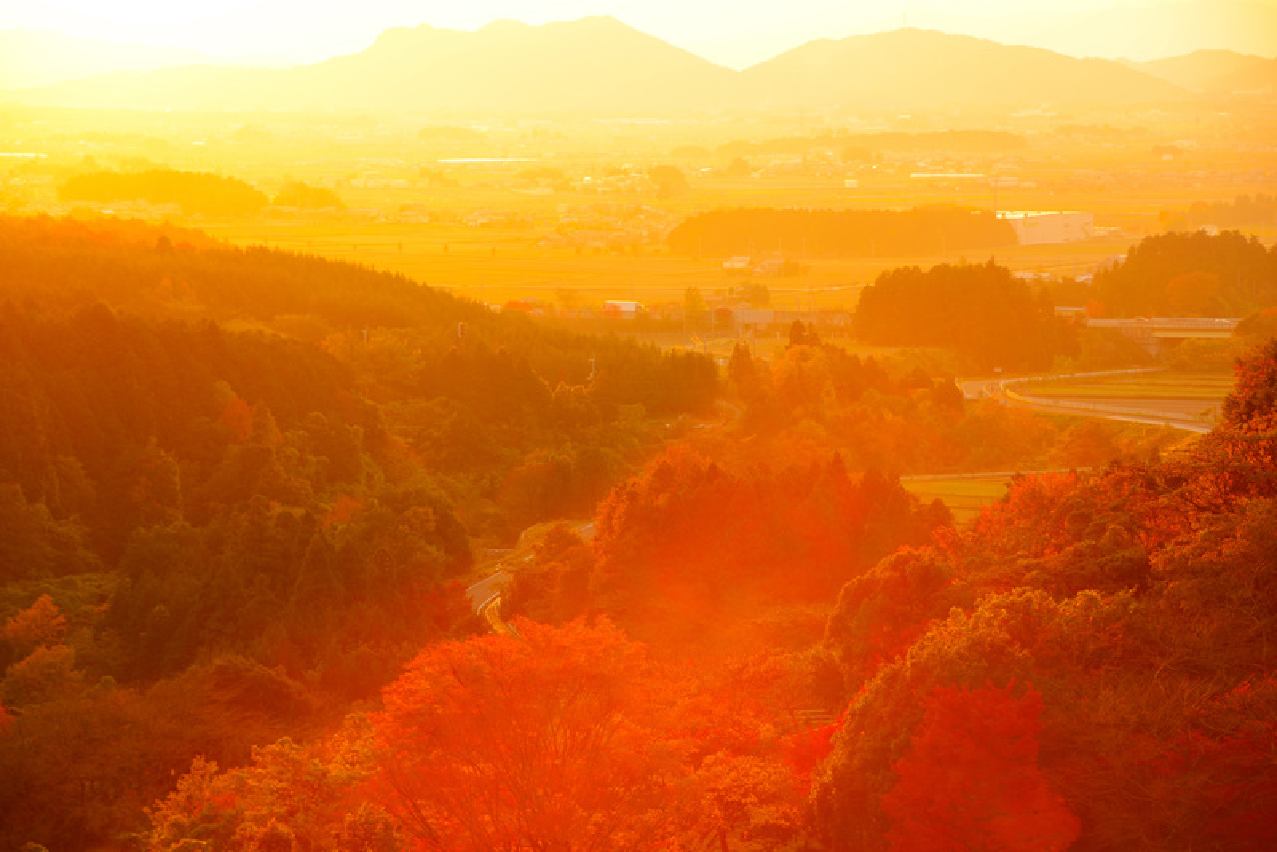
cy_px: 426
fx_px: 3548
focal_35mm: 100
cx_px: 638
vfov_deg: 13.7
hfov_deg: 20.4
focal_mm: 100
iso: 100
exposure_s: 1/50
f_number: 5.6
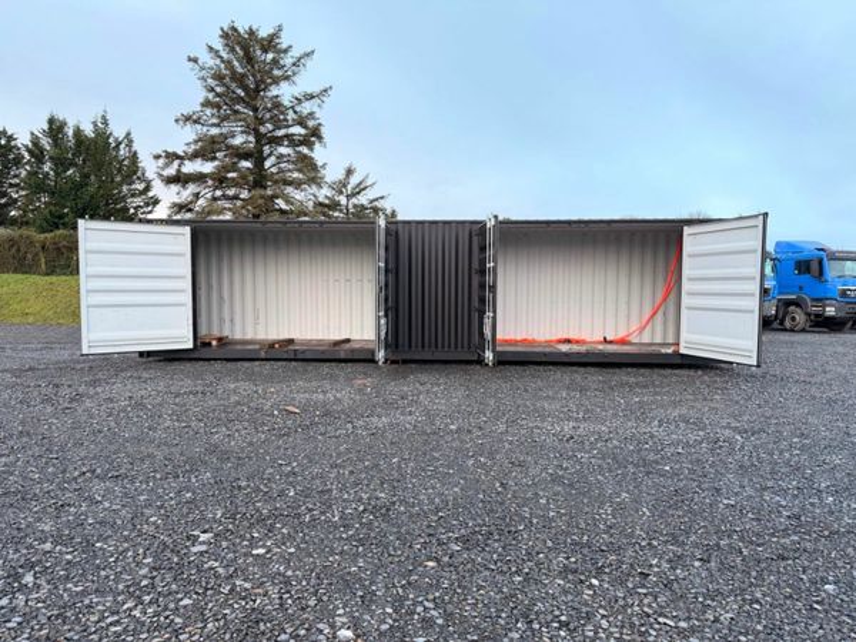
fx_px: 593
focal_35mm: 24
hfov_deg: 71.6
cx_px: 428
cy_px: 321
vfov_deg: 56.8
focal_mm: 6.76
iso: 200
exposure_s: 1/100
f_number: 1.78
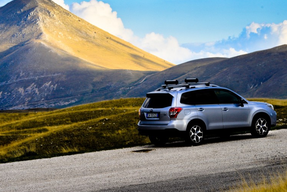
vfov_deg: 6.1
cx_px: 144
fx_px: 1786
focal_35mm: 224
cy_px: 85
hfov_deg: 9.2
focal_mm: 180
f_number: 10
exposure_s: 1/400
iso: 400
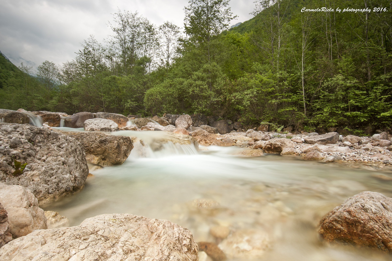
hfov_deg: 85.5
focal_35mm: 20
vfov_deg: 63.1
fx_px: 212
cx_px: 196
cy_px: 130
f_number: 18
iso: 100
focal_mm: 13
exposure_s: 4
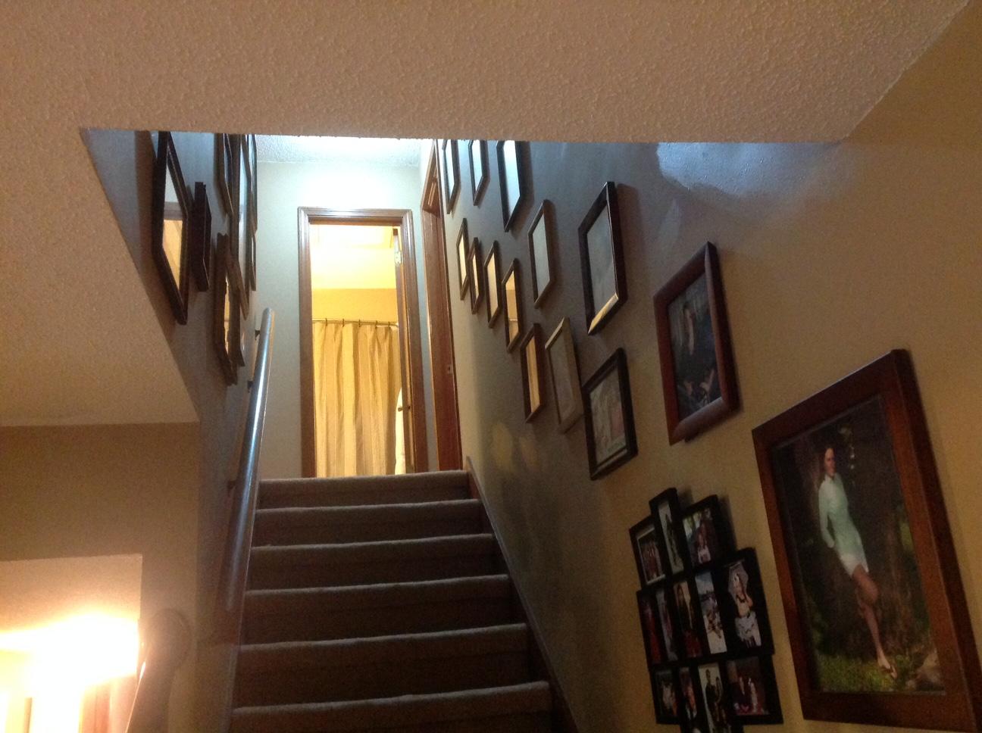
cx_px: 491
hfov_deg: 52.7
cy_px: 366
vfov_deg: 40.6
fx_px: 991
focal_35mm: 35
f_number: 2.4
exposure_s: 1/15
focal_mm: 4.28
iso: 500
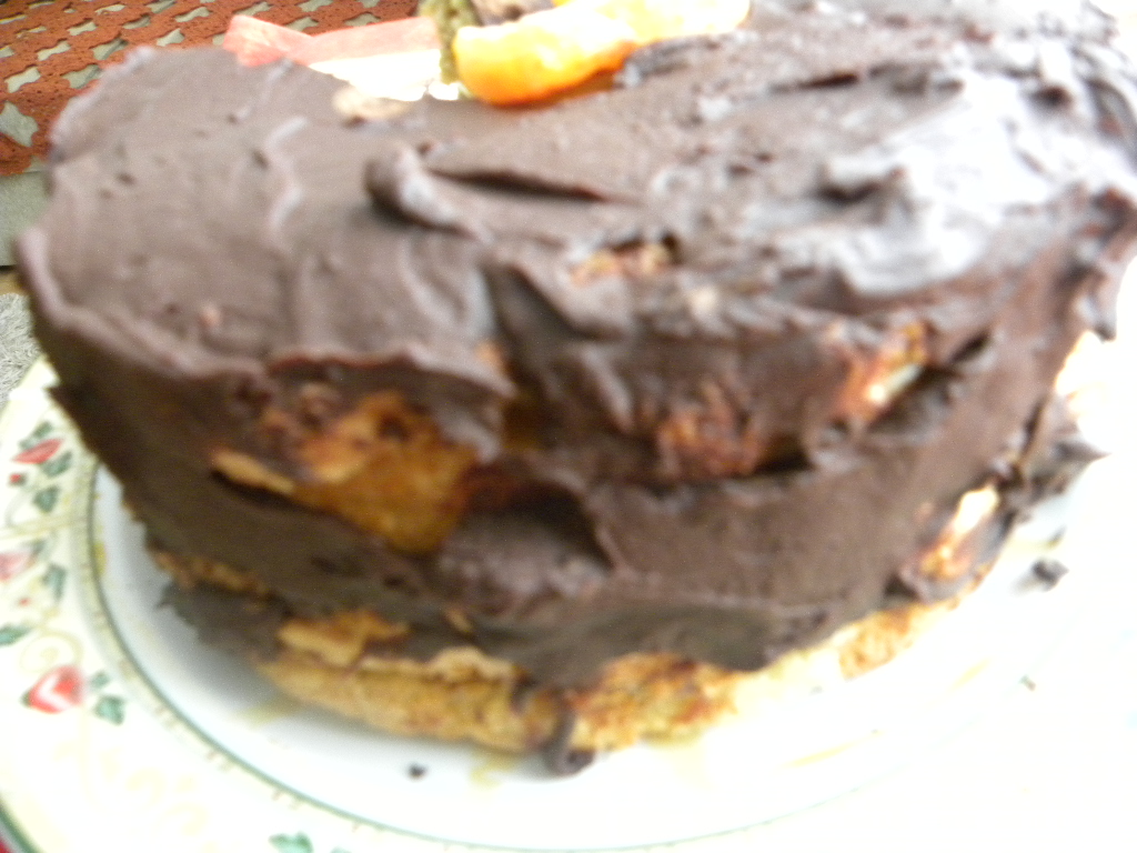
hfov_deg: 67.3
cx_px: 568
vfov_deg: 53.1
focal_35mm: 26
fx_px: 854
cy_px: 426
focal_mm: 4.6
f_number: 2.8
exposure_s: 1/12
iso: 400
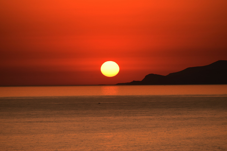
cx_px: 113
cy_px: 76
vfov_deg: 4.6
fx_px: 1898
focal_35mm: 301
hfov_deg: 6.8
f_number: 8
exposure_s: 1/400
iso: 200
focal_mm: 300
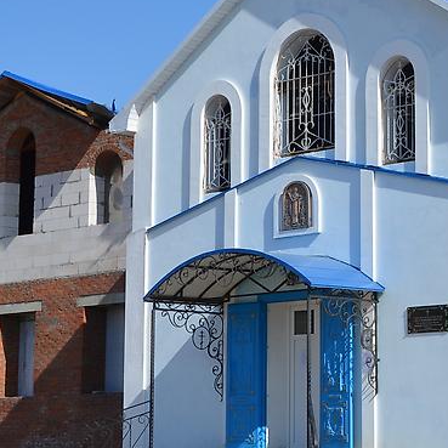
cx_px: 533
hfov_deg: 16.2
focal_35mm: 103
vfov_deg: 16.8
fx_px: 1514
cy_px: 155
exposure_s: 1/320
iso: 100
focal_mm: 25
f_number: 9
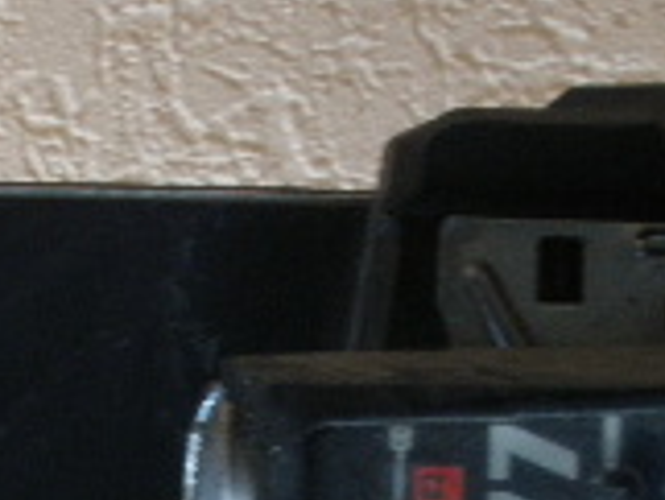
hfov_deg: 11.3
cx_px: 157
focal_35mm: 175
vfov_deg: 8.3
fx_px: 3364
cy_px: 814
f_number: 4
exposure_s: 1/20
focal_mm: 7.7
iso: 160
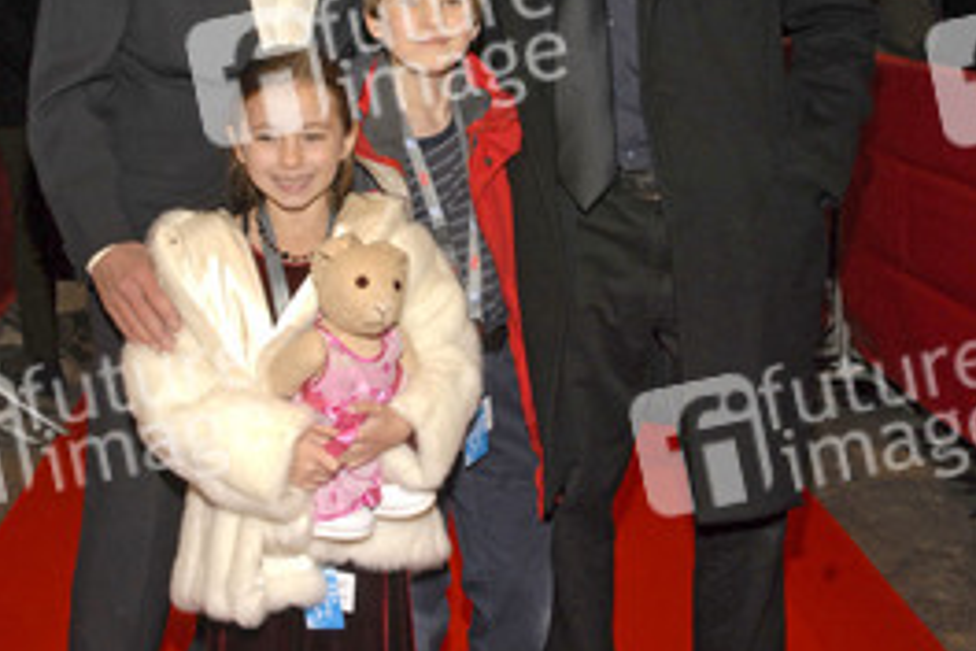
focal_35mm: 50
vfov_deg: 26.9
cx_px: 488
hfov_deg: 39.6
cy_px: 244
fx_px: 1355
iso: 400
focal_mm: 22
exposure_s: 1/100
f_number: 10
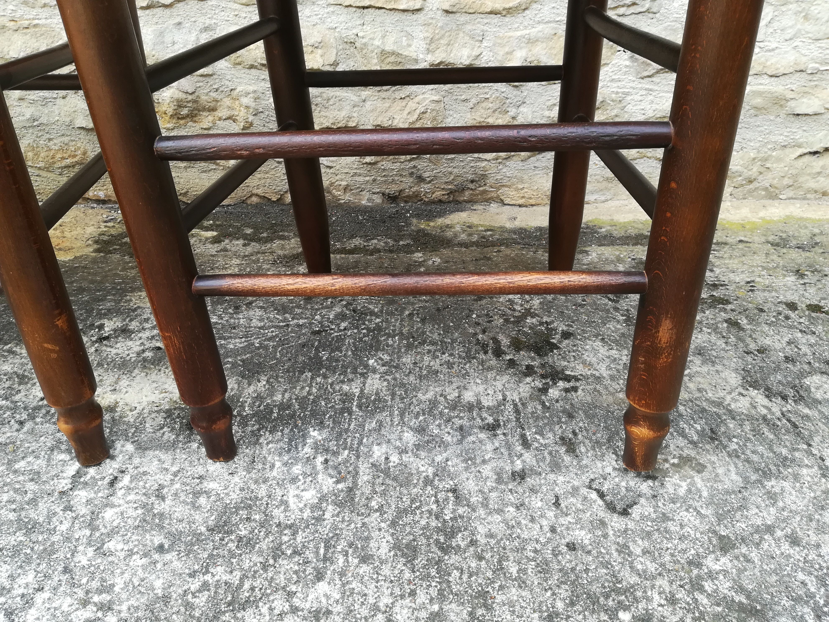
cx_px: 414
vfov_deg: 53.1
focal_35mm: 26
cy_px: 311
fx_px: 623
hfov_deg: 67.3
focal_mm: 3.83
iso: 64
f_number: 2.2
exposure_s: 1/100
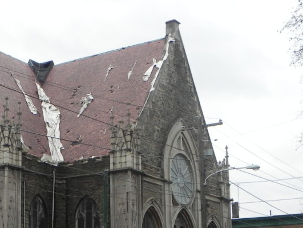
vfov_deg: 18.5
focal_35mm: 79
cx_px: 35
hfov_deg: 24.1
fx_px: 692
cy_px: 185
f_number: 4.5
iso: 160
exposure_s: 1/132
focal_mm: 7.3
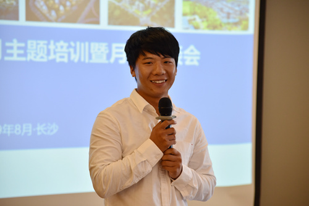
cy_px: 103
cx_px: 154
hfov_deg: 17.1
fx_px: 1031
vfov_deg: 11.4
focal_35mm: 120
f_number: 4
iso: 1600
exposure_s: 1/125
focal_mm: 120
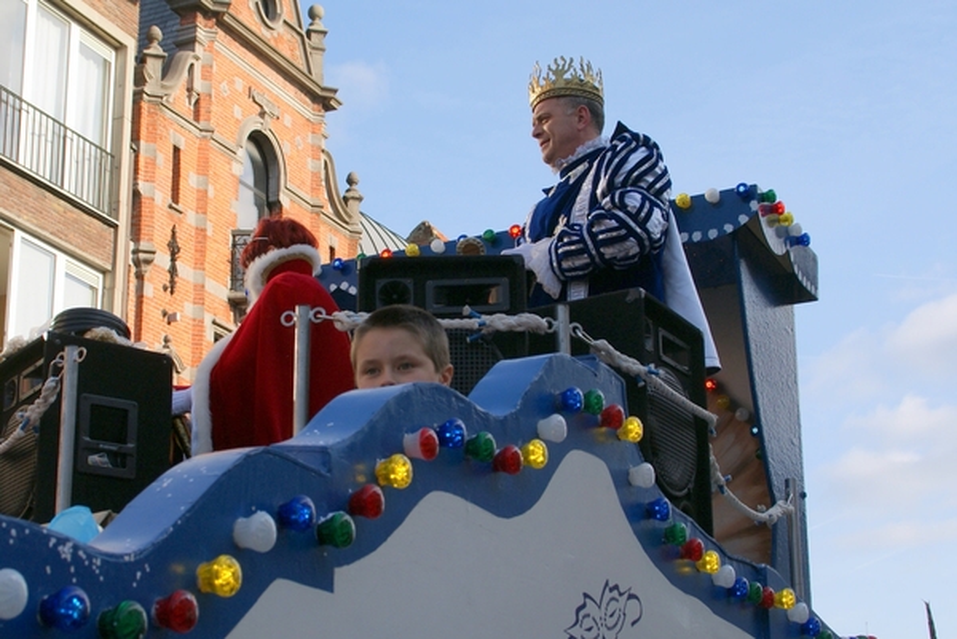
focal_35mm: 42
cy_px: 320
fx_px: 1117
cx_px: 478
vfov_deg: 31.9
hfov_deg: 46.4
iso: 100
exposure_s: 1/250
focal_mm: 28
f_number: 7.1
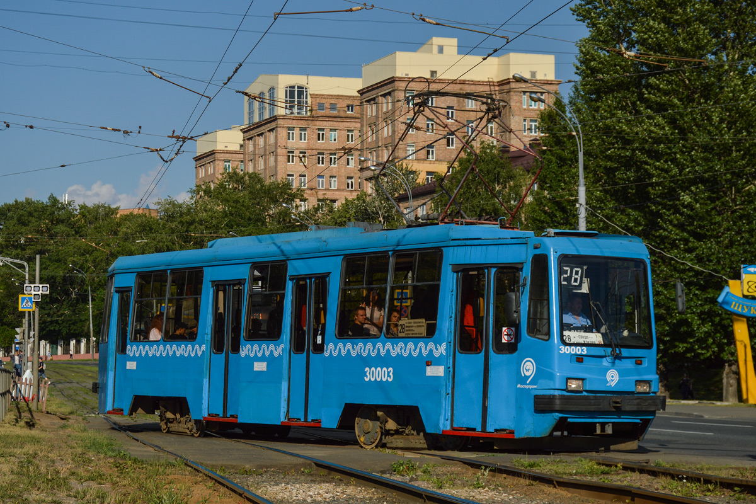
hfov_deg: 26.0
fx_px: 1638
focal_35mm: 78
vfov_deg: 17.5
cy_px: 252
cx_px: 378
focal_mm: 52
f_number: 7.1
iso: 100
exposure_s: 1/1250
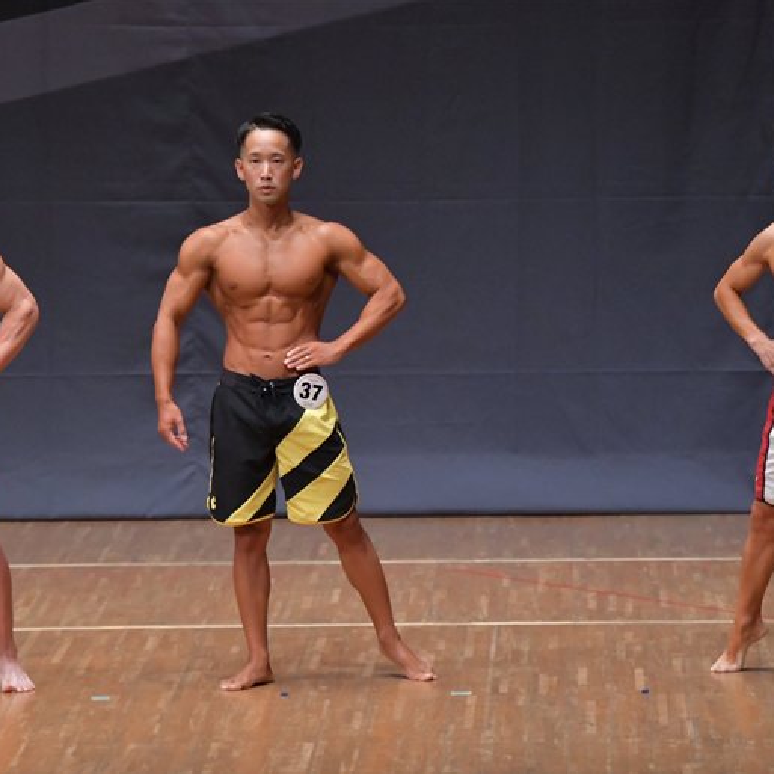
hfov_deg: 5.4
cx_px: 499
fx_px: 8272
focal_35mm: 327
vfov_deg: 5.4
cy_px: 388
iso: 6400
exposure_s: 1/400
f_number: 5.6
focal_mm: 170
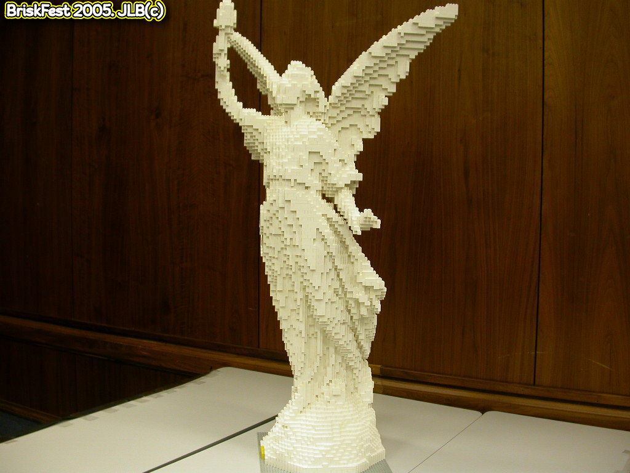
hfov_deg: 49.0
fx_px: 692
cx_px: 315
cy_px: 236
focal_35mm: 38
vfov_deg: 37.7
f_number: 2.6
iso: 100
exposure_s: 1/12
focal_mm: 7.85
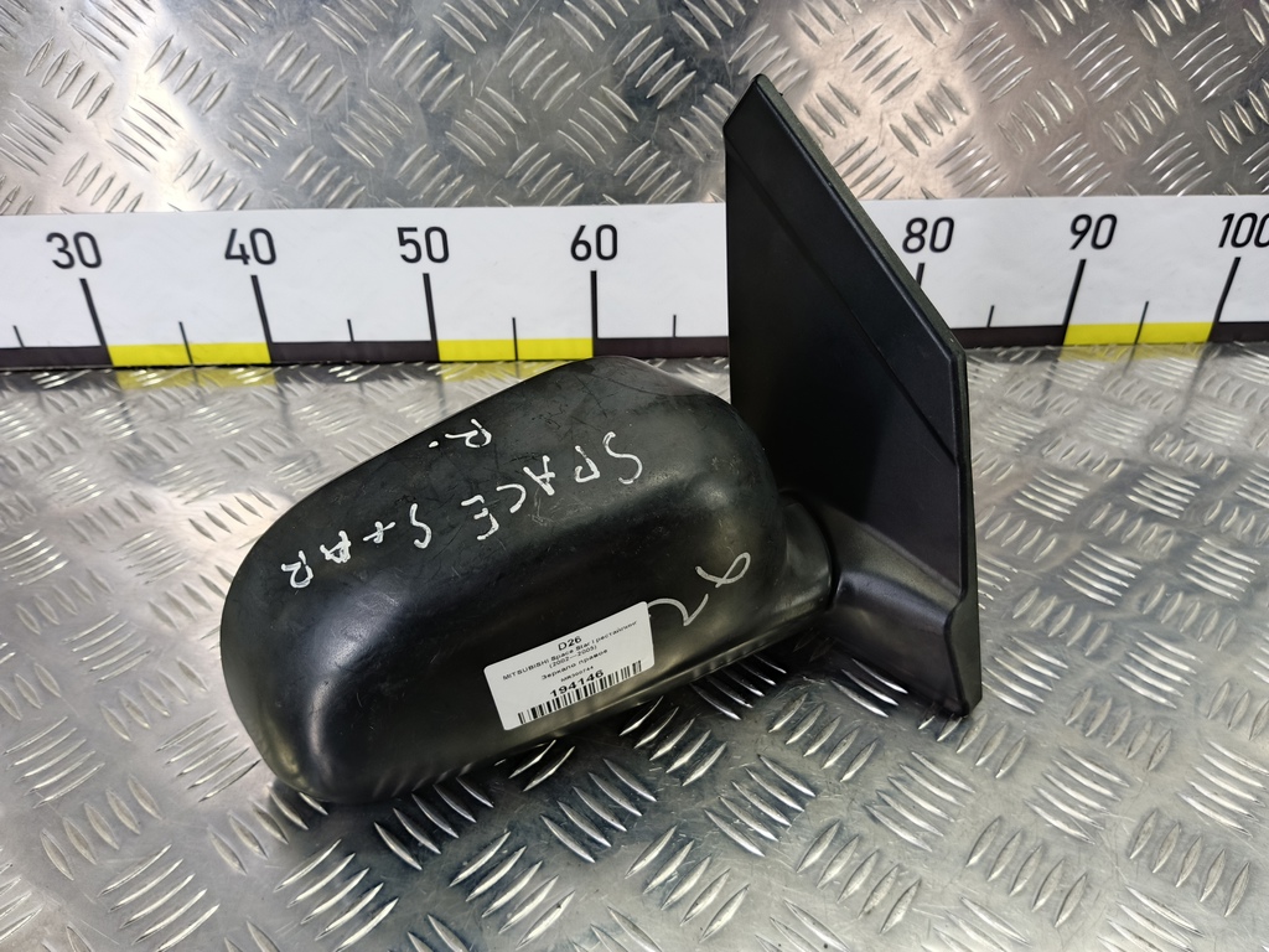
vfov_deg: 58.9
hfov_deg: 73.9
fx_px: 843
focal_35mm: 23
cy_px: 476
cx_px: 634
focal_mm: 4.11
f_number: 1.6
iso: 150
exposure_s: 1/33.3
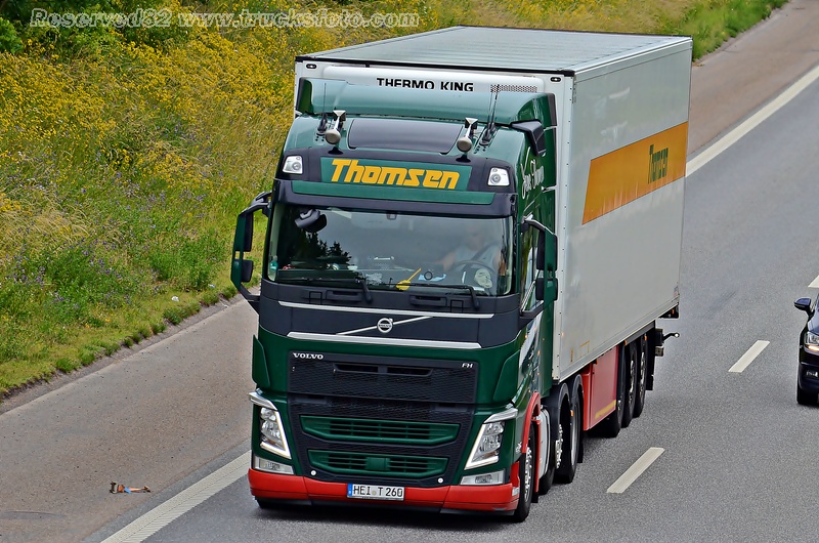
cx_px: 410
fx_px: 6641
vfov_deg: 4.7
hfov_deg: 7.1
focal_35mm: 292
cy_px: 272
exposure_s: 1/1000
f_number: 9
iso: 800
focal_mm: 195
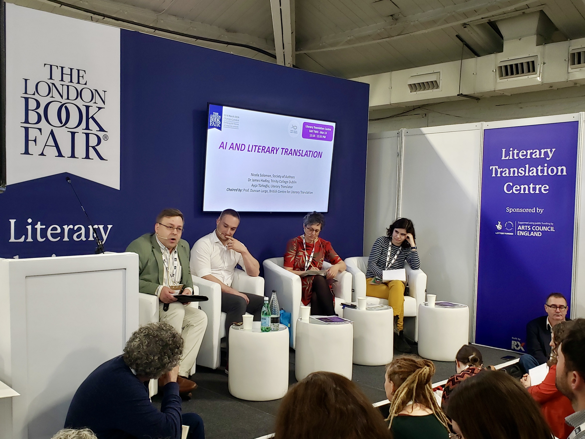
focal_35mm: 26
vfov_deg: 53.1
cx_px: 292
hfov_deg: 67.3
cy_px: 220
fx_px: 439
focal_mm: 4.3
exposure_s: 1/36
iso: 250
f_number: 2.4
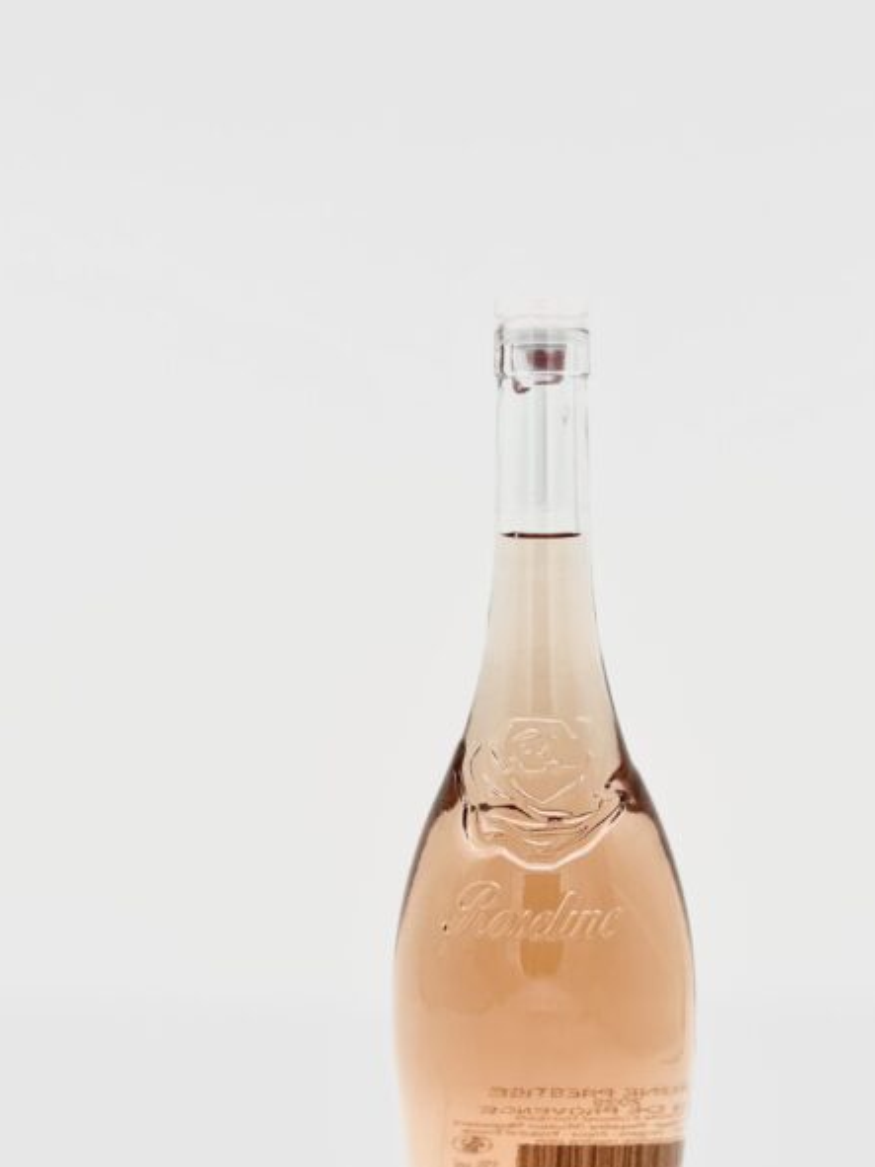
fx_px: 2191
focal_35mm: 65
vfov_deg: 29.7
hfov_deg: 22.5
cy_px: 707
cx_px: 549
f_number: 1.78
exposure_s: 1/1095
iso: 64
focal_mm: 6.86
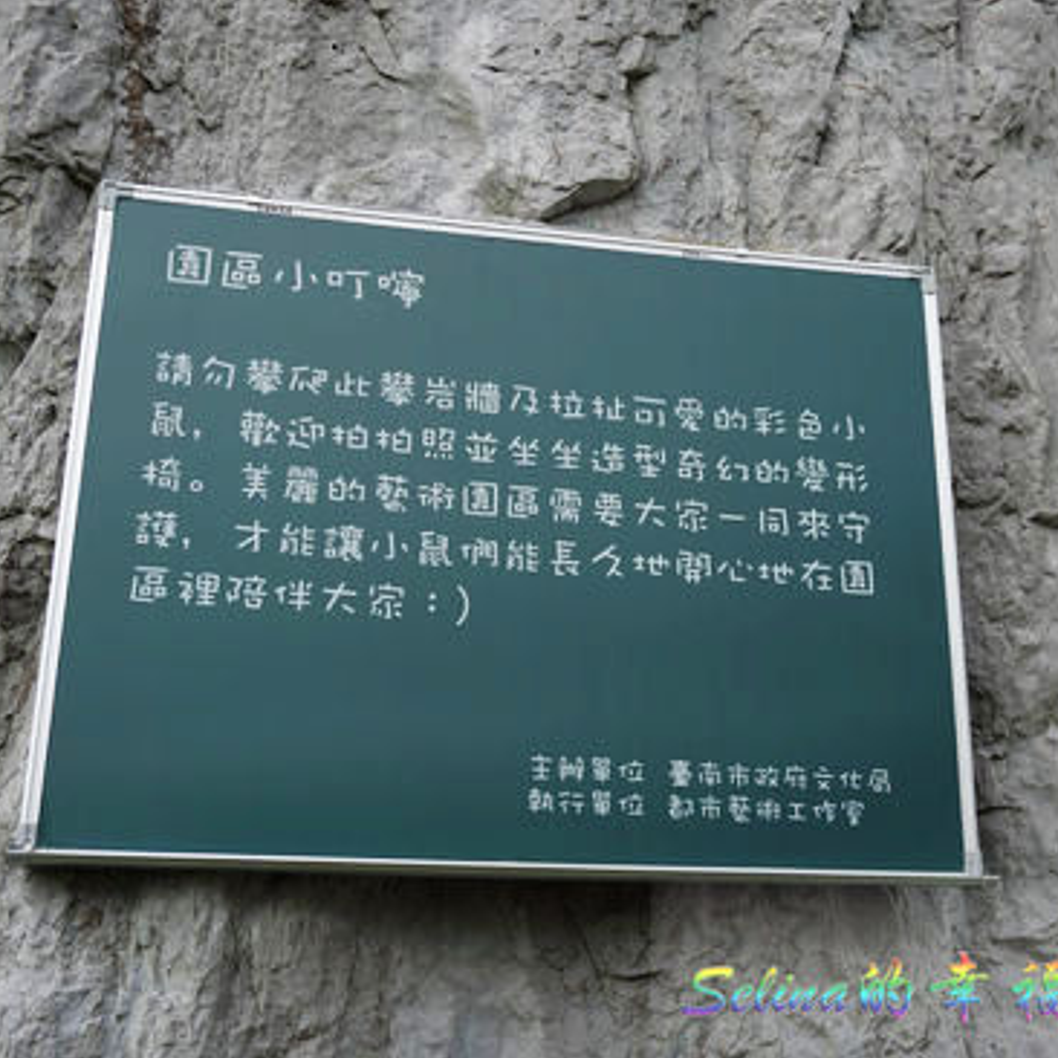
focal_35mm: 39
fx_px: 1349
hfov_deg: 42.8
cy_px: 536
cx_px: 564
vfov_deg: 42.8
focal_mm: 20
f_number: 4.5
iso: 100
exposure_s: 1/160
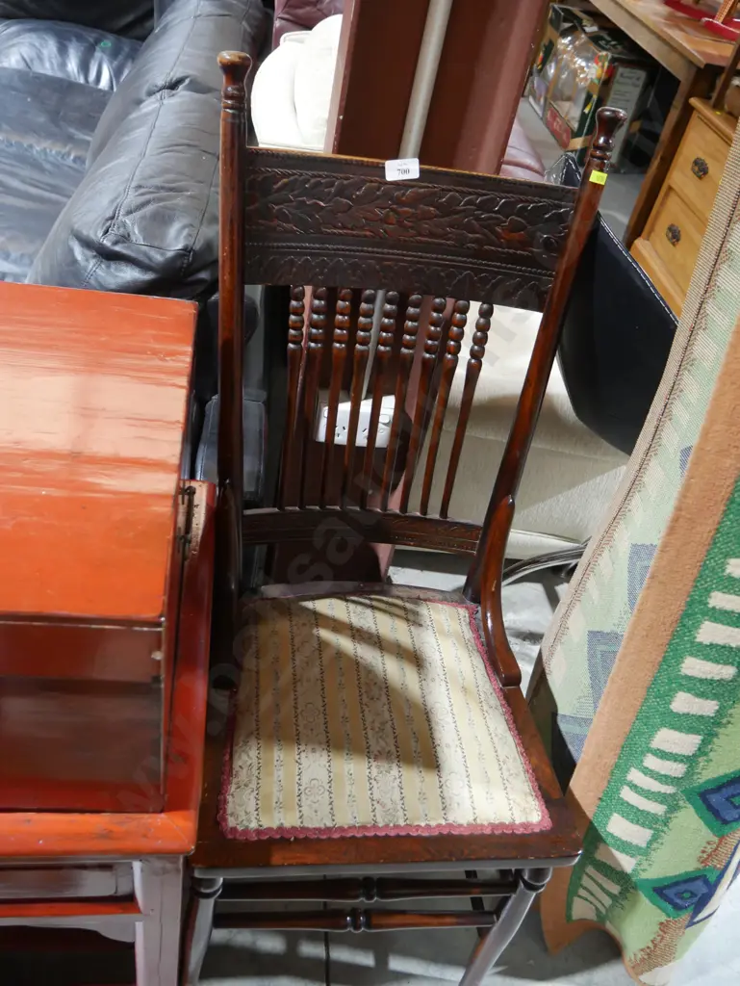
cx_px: 370
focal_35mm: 28
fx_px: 797
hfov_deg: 49.8
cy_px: 493
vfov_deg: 63.4
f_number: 3.5
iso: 1250
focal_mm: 14
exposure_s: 1/60
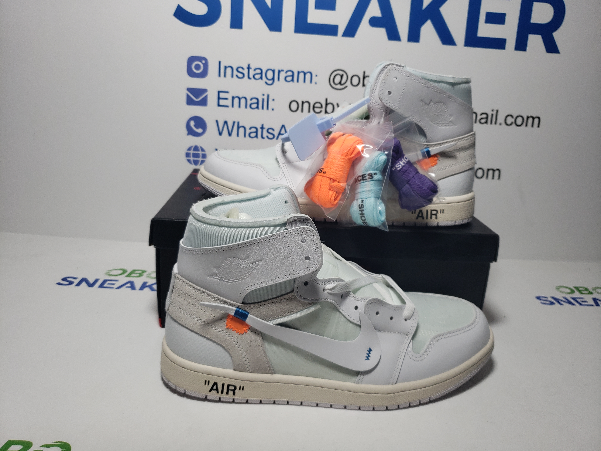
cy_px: 226
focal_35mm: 26
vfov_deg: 53.1
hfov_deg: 67.3
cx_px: 300
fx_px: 451
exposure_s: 1/575
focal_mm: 4.3
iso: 50
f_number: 1.5
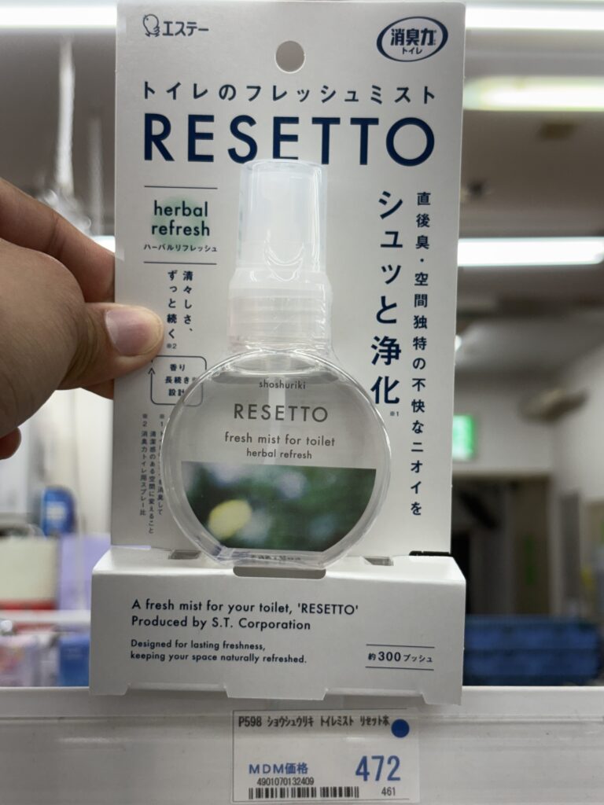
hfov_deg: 28.0
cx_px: 302
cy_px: 402
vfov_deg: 36.8
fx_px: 1210
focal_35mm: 52
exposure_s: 1/161
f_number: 1.6
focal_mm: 5.96
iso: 25
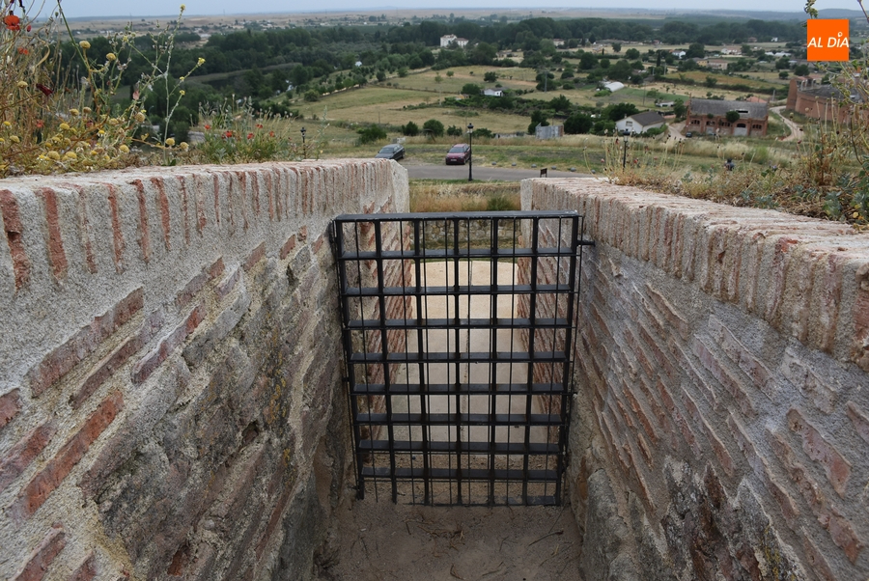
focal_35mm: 27
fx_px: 652
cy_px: 290
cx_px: 434
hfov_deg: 67.3
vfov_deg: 48.0
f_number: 8
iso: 320
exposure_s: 1/250
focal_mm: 18
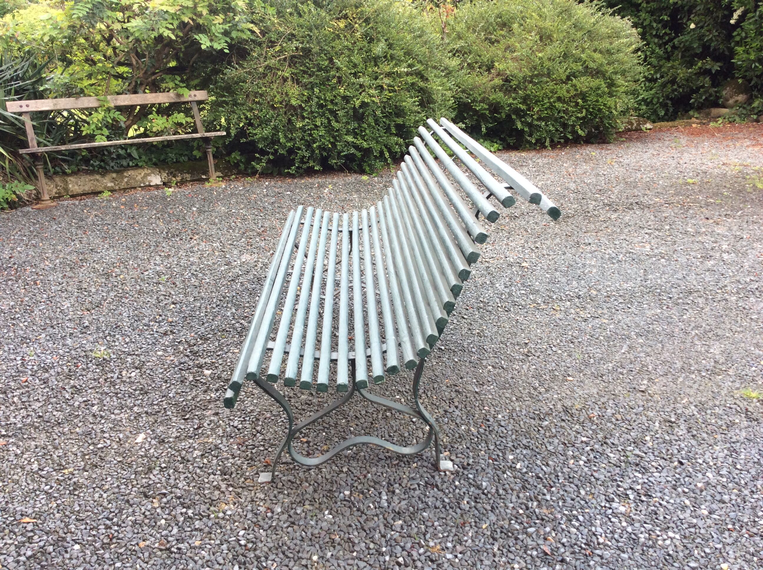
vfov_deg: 44.1
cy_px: 285
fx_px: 704
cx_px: 382
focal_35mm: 32
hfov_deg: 56.9
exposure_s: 1/116
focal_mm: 3.3
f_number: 2.4
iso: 32
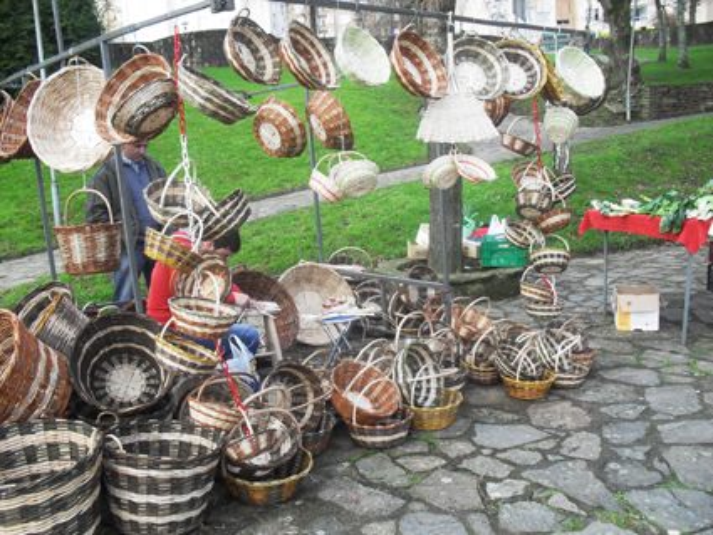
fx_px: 721
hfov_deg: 52.6
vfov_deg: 40.7
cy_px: 268
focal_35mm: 35
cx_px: 356
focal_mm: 6.3
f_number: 3.2
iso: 100
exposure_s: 1/180
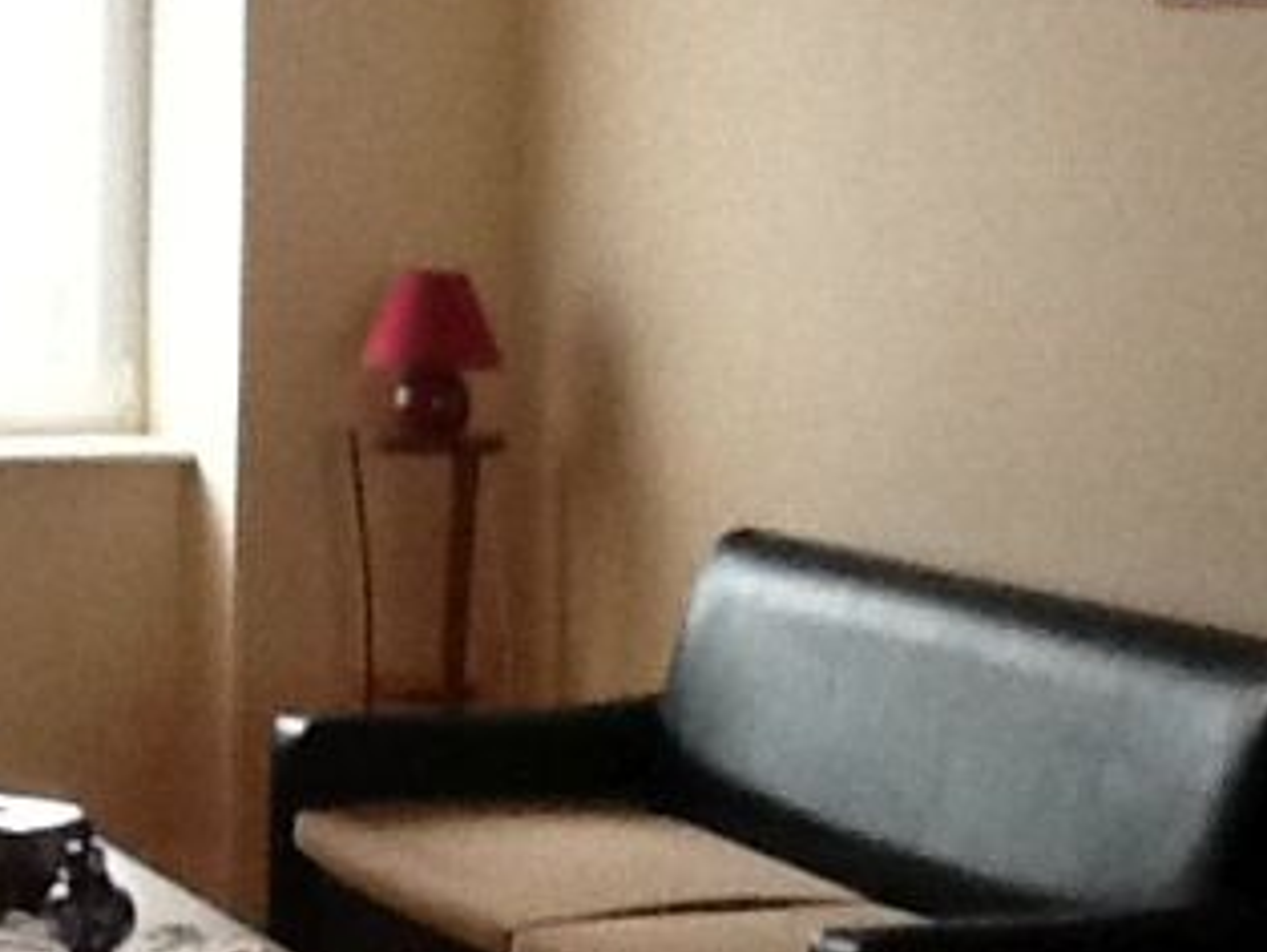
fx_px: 4103
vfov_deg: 13.2
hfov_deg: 17.4
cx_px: 238
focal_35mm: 112
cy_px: 710
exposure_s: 1/30
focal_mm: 2.03
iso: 160
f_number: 2.4
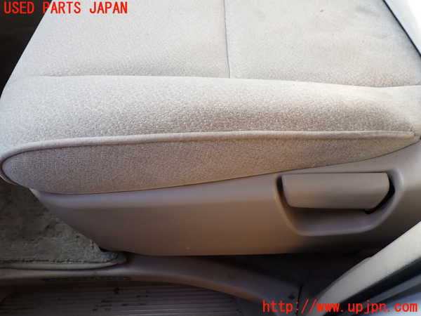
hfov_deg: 69.4
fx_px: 304
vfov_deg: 54.9
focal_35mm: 25
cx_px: 210
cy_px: 158
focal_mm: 4.5
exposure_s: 1/100
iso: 100
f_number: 2.8
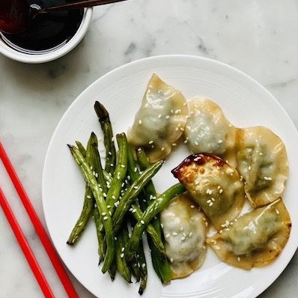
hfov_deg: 22.5
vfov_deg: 22.5
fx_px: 750
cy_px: 165
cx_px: 127
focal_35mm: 77
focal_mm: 6
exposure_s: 1/122
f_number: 2
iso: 250
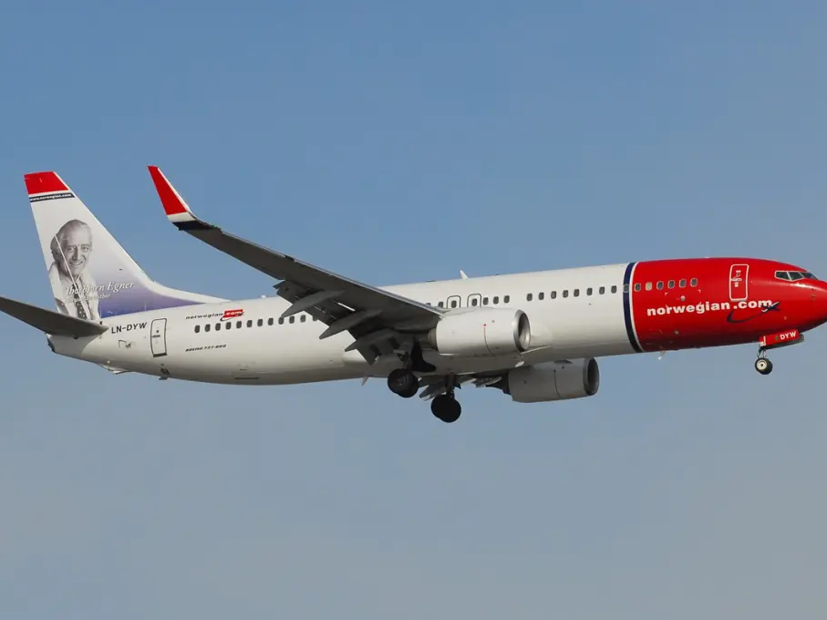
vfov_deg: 7.9
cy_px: 310
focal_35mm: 189
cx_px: 408
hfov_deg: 10.5
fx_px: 4515
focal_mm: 116
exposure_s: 1/1500
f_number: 7.1
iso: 200
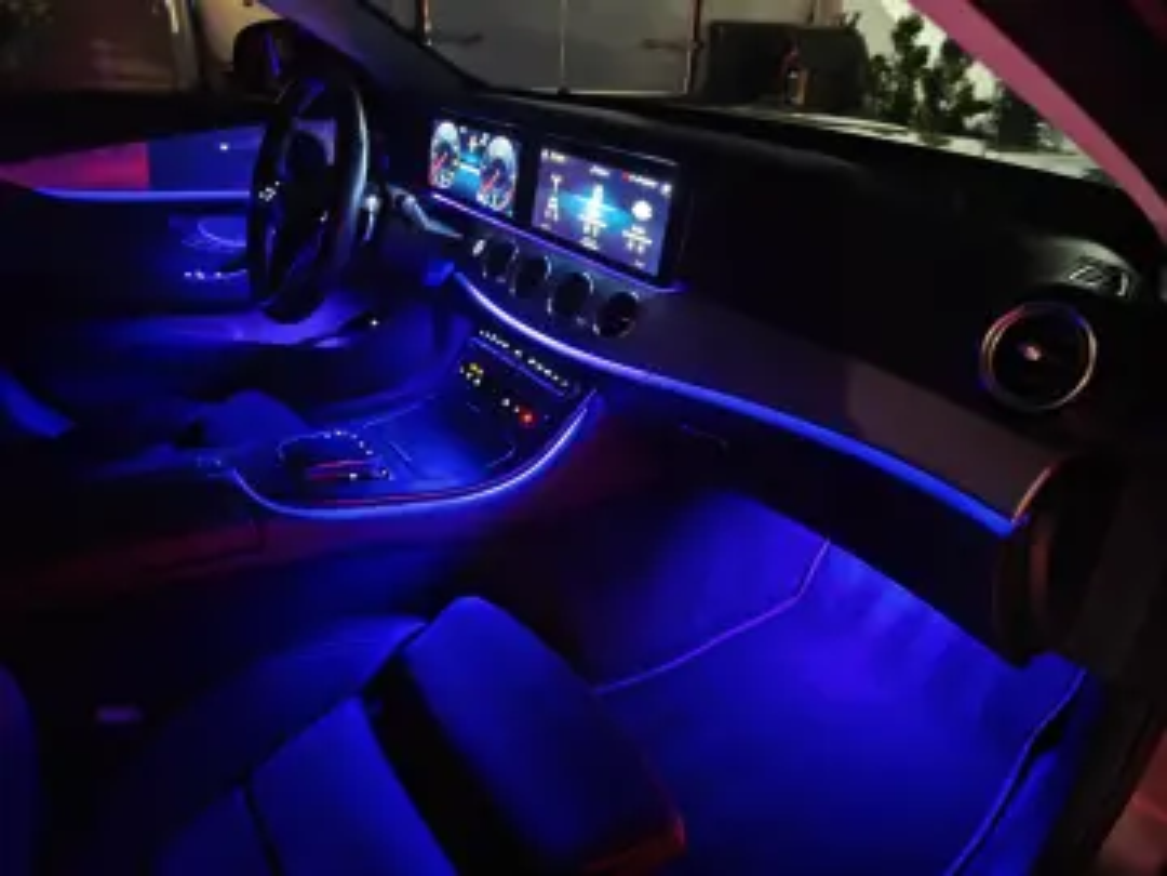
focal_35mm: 24
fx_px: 809
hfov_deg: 71.6
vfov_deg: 56.8
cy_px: 438
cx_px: 584
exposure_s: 1/3.33
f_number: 1.8
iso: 12800
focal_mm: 5.59
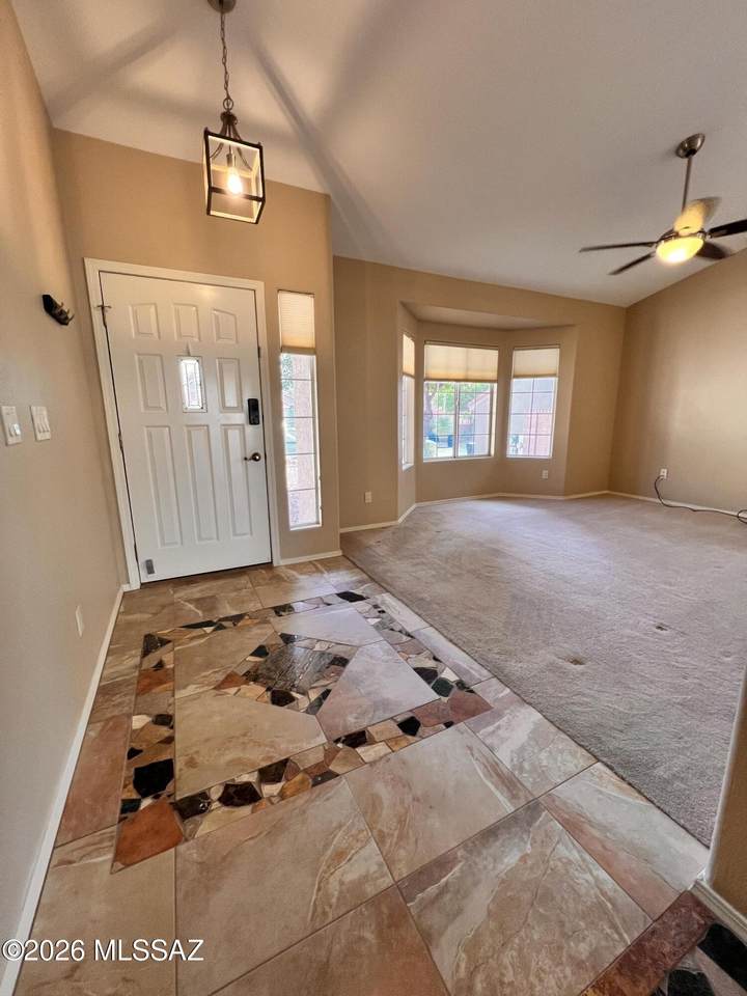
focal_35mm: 13
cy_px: 498
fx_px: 374
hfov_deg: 89.9
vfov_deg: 106.2
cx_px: 374
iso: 200
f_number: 1.8
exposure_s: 1/120
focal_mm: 1.57
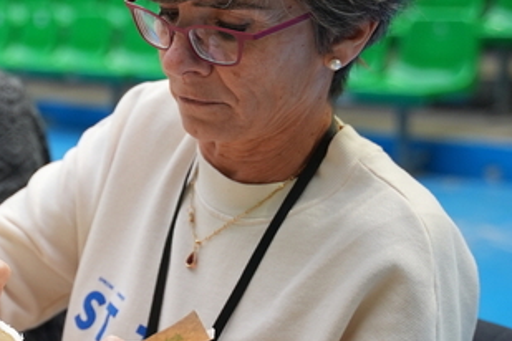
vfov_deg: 13.6
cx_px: -15
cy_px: 178
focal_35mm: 101
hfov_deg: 19.6
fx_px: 1436
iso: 800
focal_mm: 43
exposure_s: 1/400
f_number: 2.8
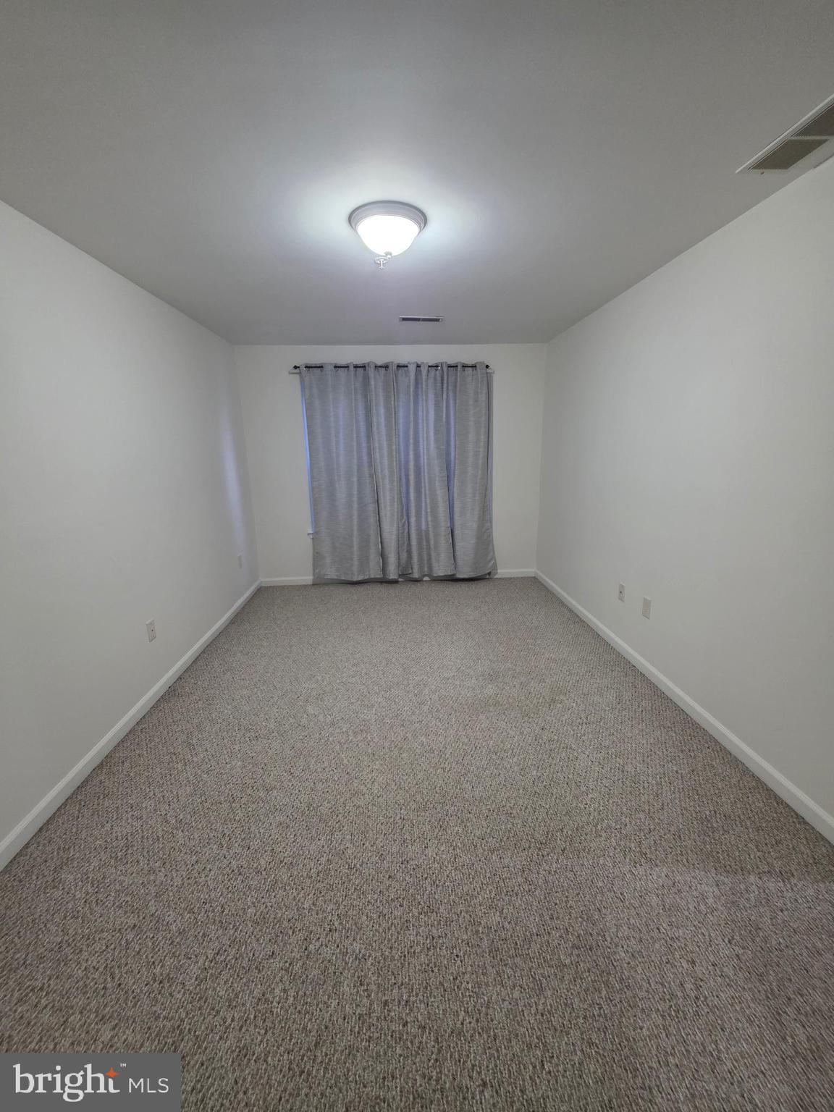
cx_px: 417
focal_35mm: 13
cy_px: 556
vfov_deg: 106.2
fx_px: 418
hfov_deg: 89.9
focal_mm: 2.2
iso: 250
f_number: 1.9
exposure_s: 1/60
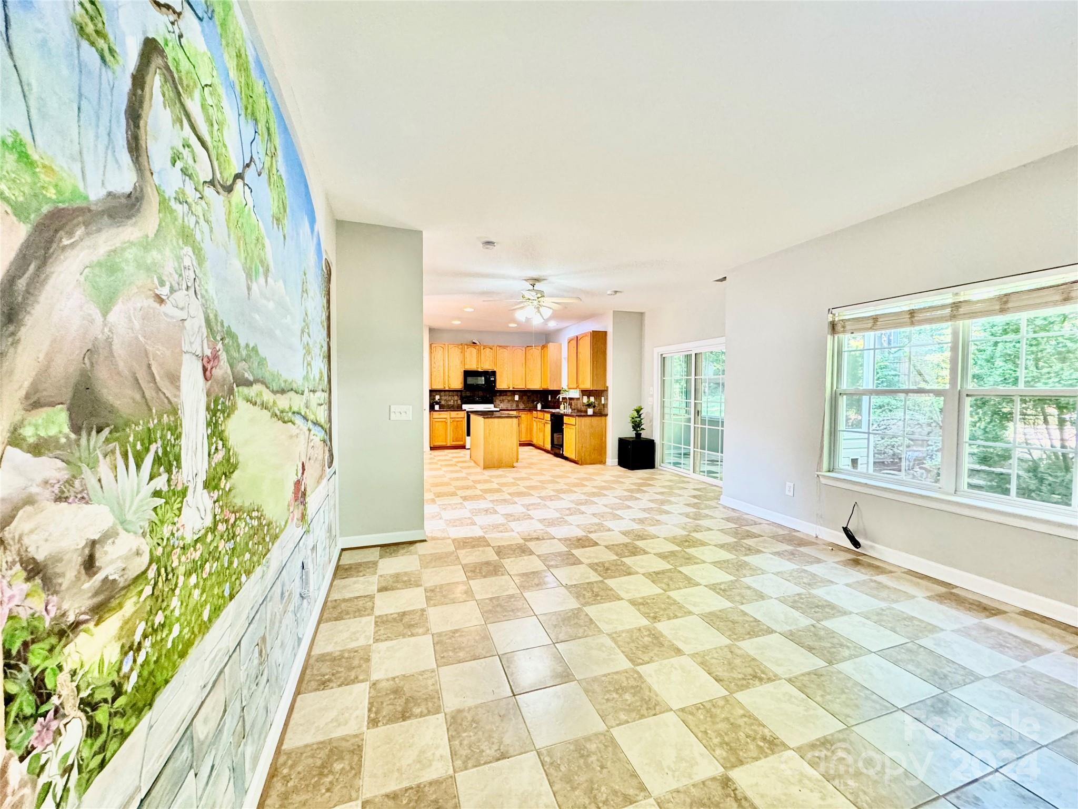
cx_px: 539
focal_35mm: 14
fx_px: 436
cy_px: 404
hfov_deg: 102.1
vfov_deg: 85.7
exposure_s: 1/60
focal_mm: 2.22
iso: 500
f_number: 2.2
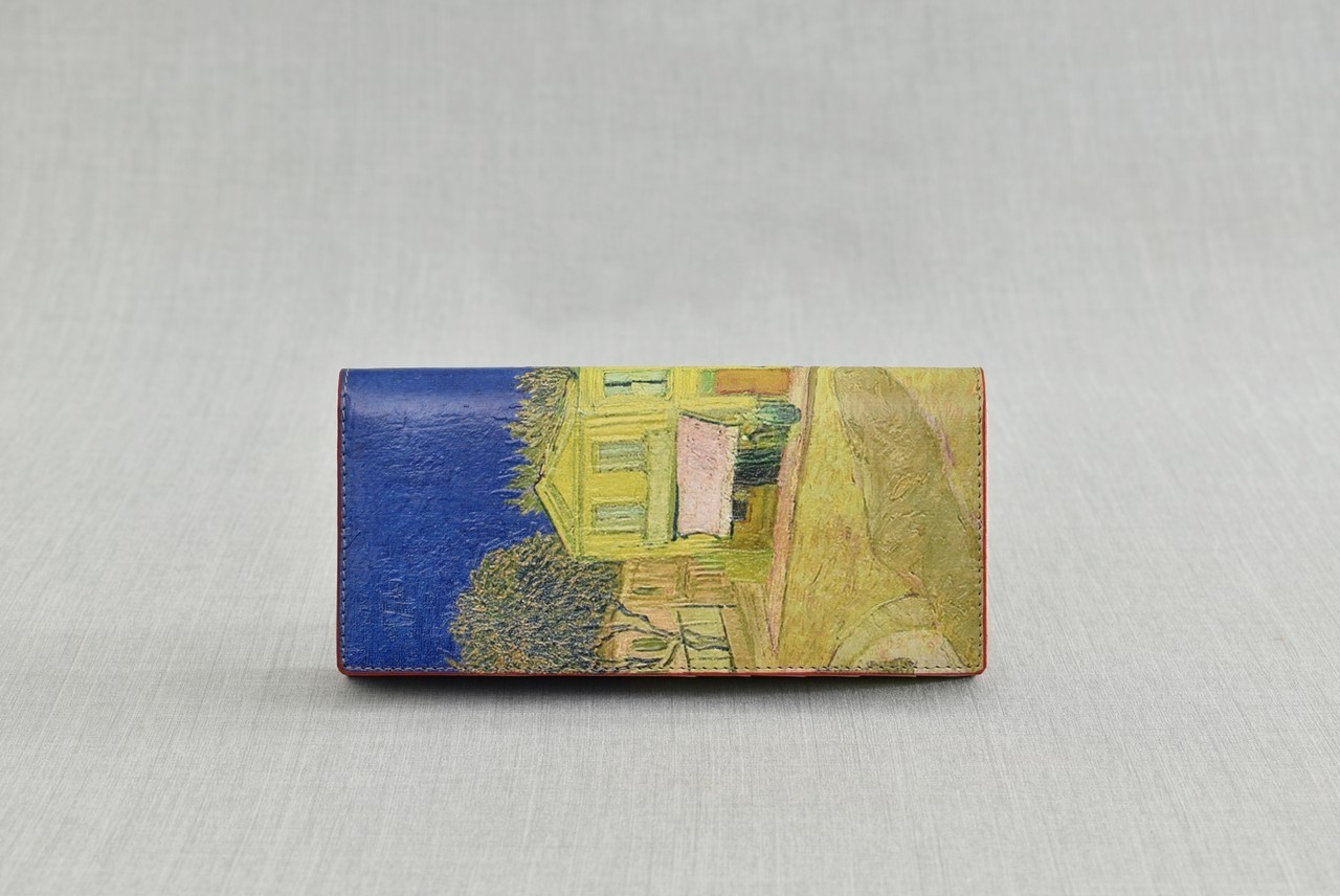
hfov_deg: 24.6
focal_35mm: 82
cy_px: 448
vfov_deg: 16.6
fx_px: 3074
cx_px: 670
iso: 100
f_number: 7.1
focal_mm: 55
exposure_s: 1/1.3
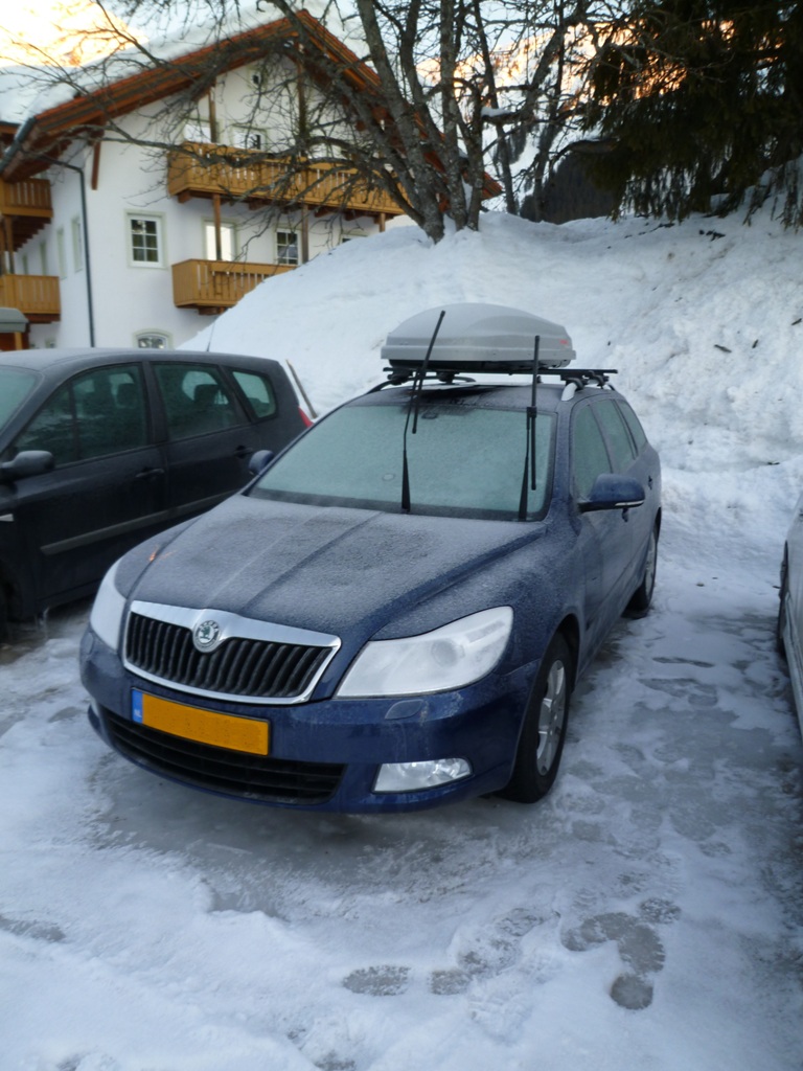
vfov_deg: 69.4
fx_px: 773
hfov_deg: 54.9
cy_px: 536
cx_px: 402
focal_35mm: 25
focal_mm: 4.5
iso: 80
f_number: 2.8
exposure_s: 1/30
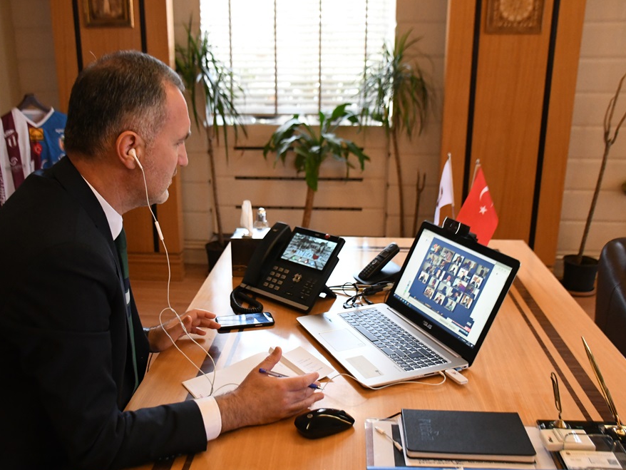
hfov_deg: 50.0
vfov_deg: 38.7
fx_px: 669
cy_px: 241
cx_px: 279
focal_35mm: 37
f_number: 3.5
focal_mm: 22
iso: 5000
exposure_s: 1/160
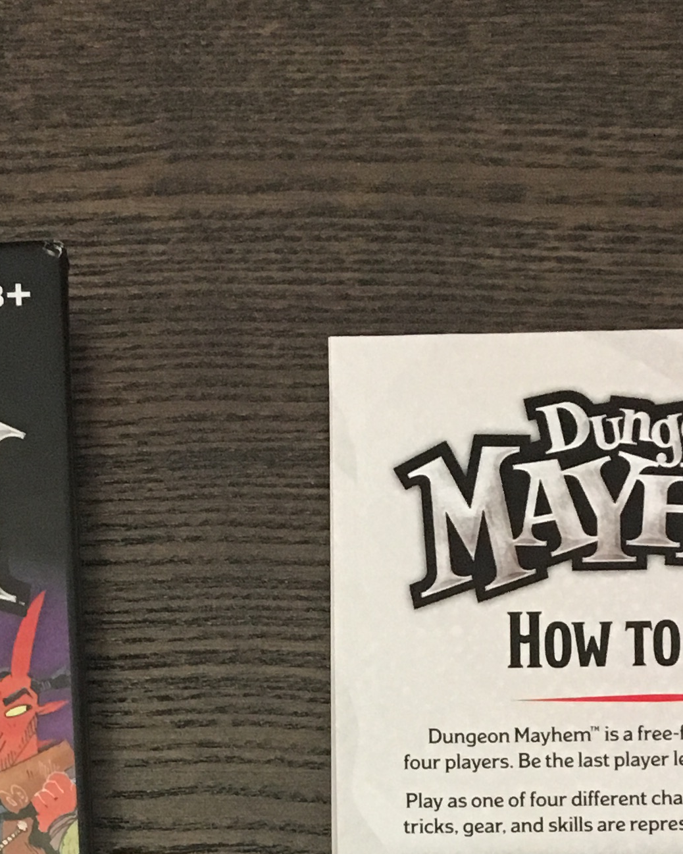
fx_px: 2223
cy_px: 1264
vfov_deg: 19.2
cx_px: 116
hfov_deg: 17.3
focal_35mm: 88
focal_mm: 4.15
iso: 160
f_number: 2.2
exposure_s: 1/30
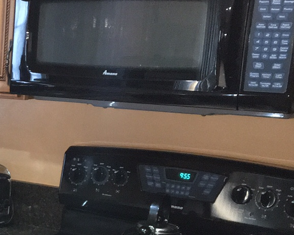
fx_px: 870
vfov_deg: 14.9
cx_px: -116
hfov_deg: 17.6
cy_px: 274
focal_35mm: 100
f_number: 2.2
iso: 250
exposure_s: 1/16
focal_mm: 4.15
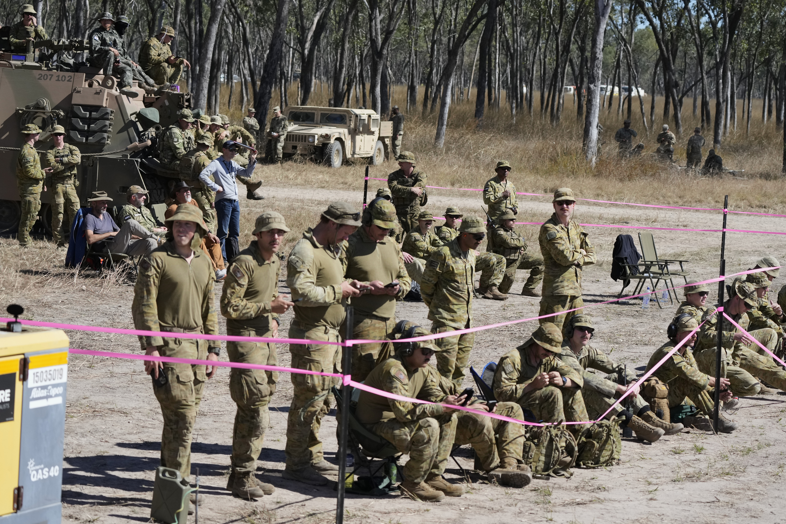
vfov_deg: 13.2
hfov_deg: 19.6
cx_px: 385
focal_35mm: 104
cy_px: 265
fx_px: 2271
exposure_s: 1/3200
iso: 1000
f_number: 7.1
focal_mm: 100
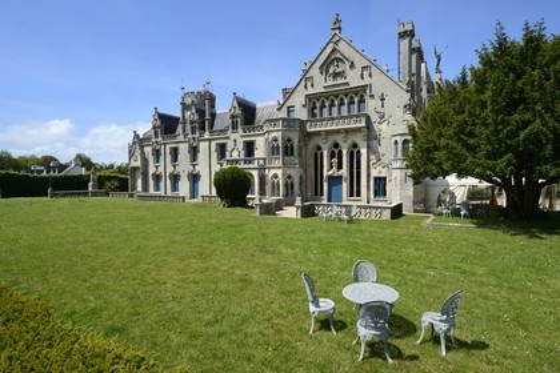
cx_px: 280
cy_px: 186
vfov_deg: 64.6
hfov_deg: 86.9
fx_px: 296
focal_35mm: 19
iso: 200
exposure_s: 1/200
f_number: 14
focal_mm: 19
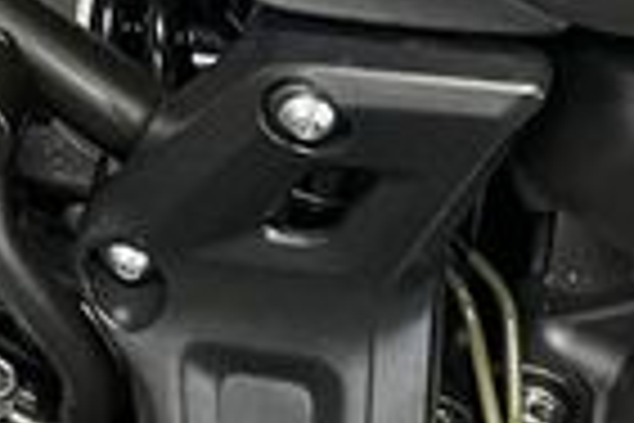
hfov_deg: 16.4
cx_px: 40
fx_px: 2166
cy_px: -652
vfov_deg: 9.6
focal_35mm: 123
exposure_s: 1/50
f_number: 1.6
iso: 160
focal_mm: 5.1
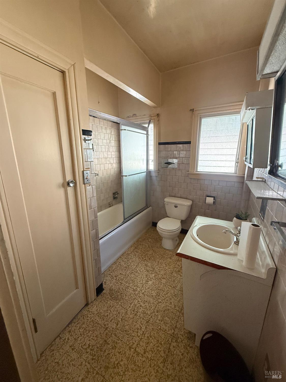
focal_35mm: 14
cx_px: 143
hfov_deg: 85.7
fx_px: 154
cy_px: 191
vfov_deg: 102.1
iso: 500
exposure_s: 1/60
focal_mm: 2.22
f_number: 2.2
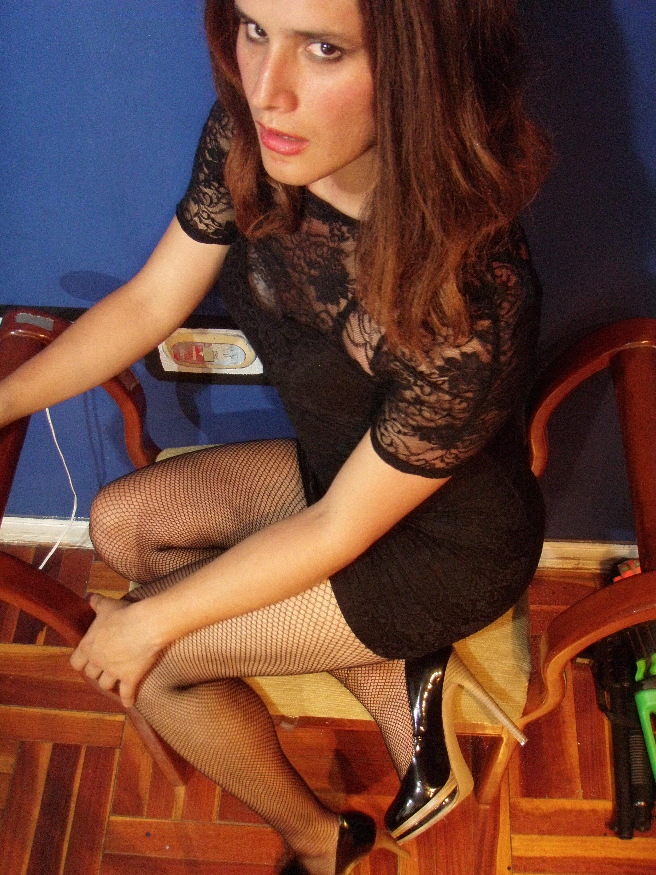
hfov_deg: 37.7
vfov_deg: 49.0
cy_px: 438
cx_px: 328
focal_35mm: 38
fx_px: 960
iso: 400
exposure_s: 1/4
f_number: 3.5
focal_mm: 6.7
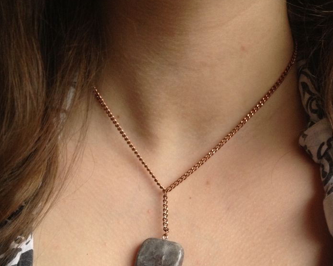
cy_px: 202
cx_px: 168
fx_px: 453
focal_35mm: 46
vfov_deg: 32.1
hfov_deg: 40.3
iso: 200
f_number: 2.4
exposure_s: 1/20
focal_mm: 4.28
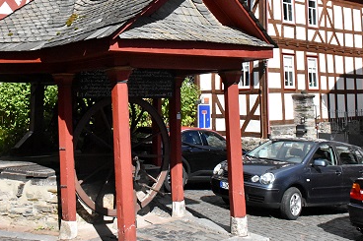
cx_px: 139
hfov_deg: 44.2
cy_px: 49
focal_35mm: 44
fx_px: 443
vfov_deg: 29.8
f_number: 11
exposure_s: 1/8000
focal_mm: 18
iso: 4000
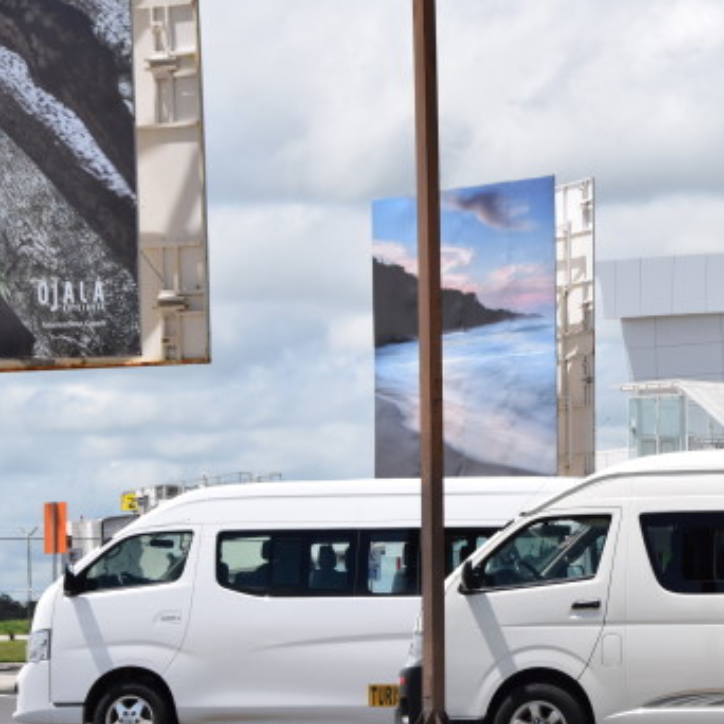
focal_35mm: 196
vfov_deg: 8.9
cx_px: 718
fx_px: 4635
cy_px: 454
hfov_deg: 8.9
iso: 200
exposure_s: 1/400
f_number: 10
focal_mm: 75
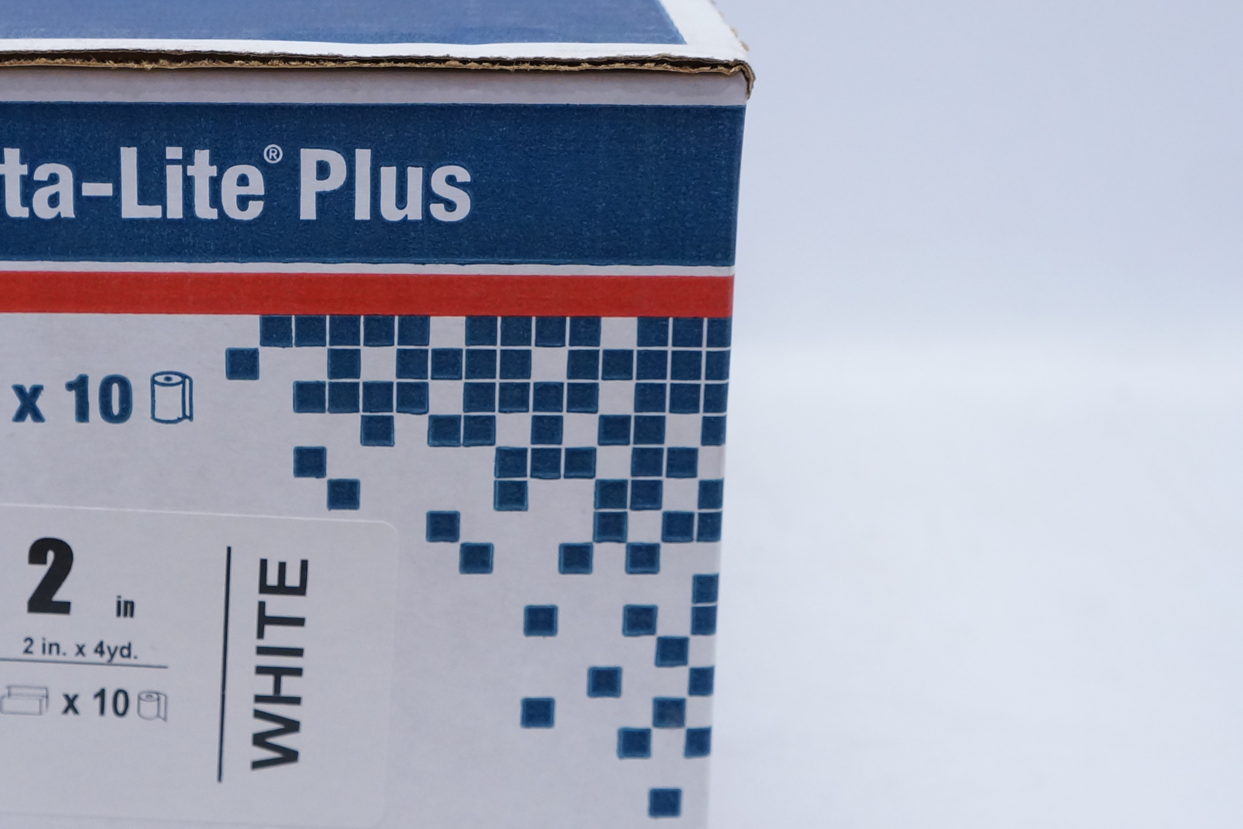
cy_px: 437
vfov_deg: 17.5
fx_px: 2693
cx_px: 296
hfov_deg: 25.6
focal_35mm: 78
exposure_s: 1/125
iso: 800
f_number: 4.5
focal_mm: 28
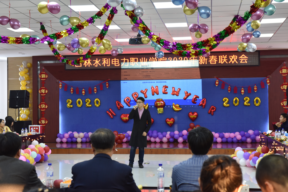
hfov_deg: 33.4
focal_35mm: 60
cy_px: 96
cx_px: 144
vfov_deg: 22.6
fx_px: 480
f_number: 7.1
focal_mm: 60
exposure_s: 1/30
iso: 2000
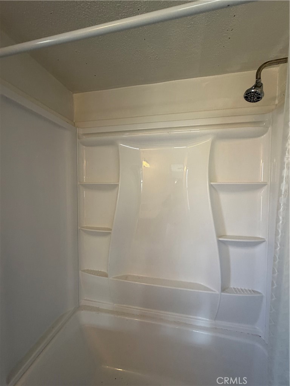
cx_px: 145
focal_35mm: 14
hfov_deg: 85.7
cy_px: 193
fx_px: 156
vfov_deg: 102.1
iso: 200
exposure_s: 1/60
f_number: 2.2
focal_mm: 2.22
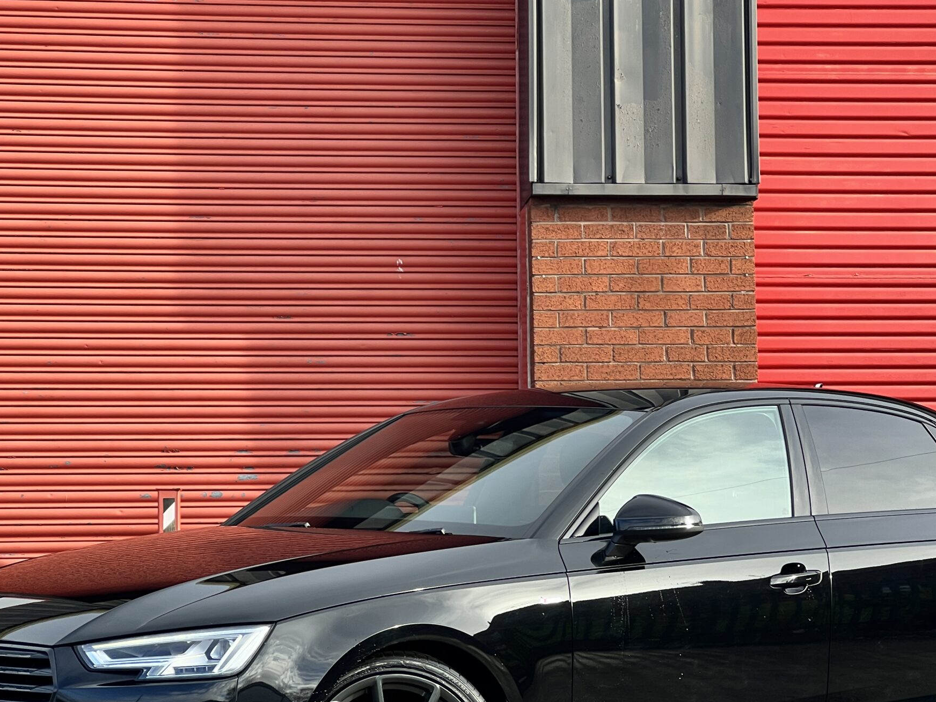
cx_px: 538
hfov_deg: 17.4
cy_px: 427
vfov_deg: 13.1
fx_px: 3055
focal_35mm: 113
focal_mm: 9
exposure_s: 1/161
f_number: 2.8
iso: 32
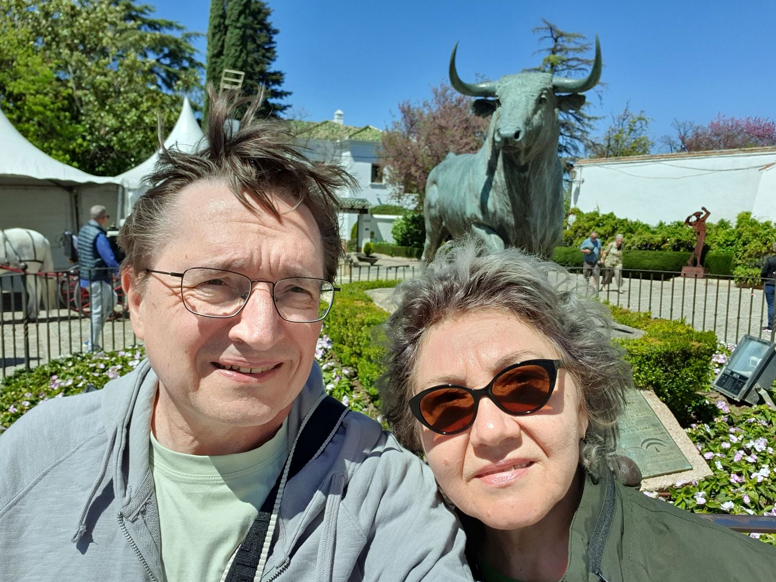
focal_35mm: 26
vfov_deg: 53.1
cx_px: 383
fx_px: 583
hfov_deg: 67.3
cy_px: 302
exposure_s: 1/2072
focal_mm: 3.3
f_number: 1.9
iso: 50
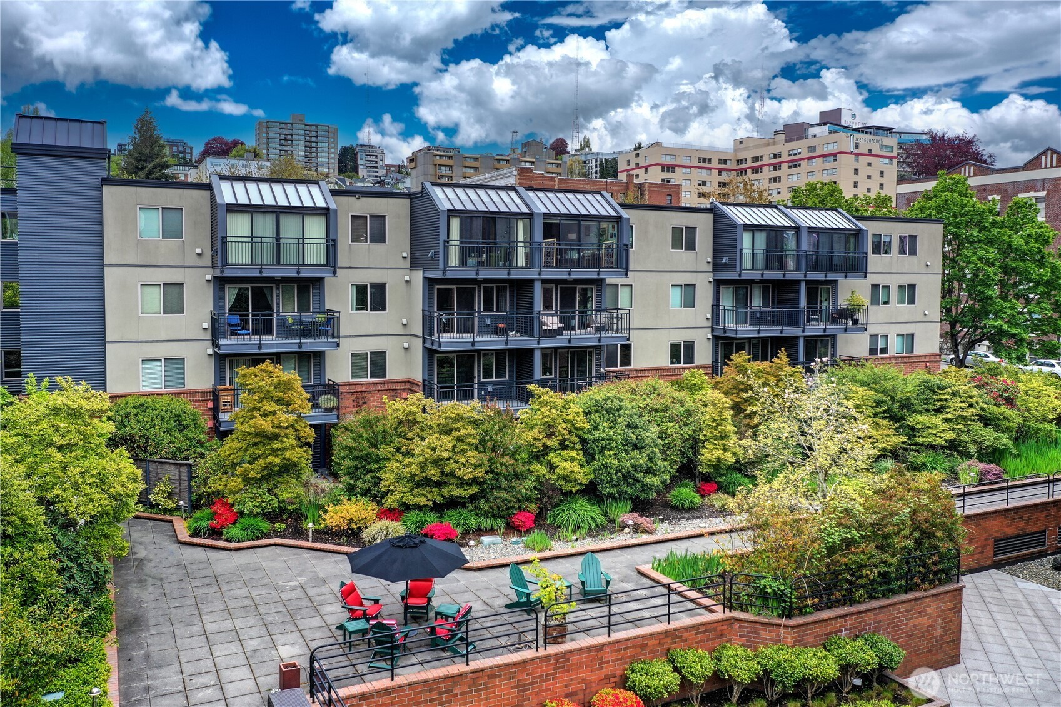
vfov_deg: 46.4
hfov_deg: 65.5
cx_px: 530
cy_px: 354
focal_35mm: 28
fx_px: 825
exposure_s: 1/400
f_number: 4.5
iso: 100
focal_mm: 10.3
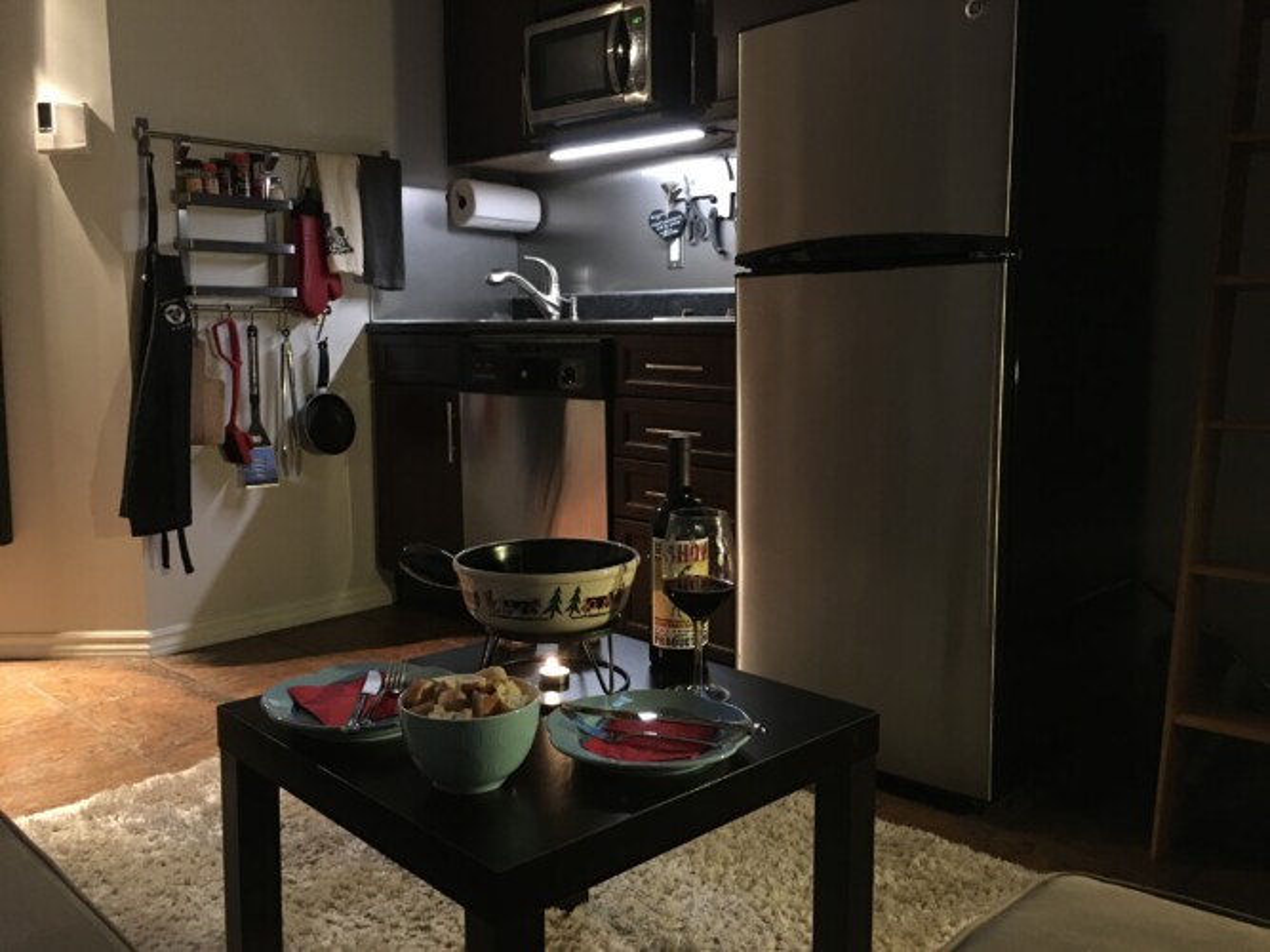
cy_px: 476
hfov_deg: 61.7
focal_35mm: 29
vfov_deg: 48.2
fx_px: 1064
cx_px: 635
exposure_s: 1/4
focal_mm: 4.15
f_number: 2.2
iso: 125
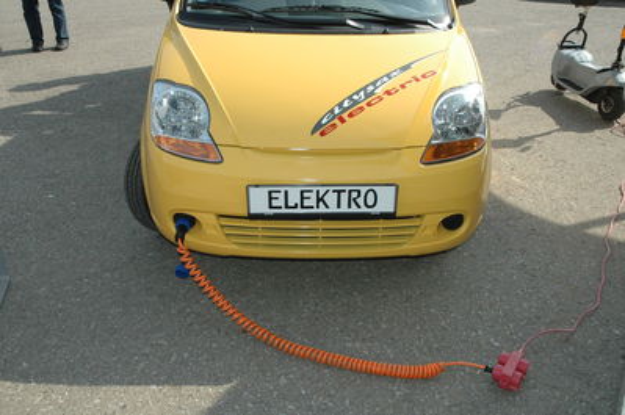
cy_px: 208
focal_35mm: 36
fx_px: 624
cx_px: 312
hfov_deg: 53.2
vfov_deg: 36.8
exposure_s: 1/500
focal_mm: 24
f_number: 8
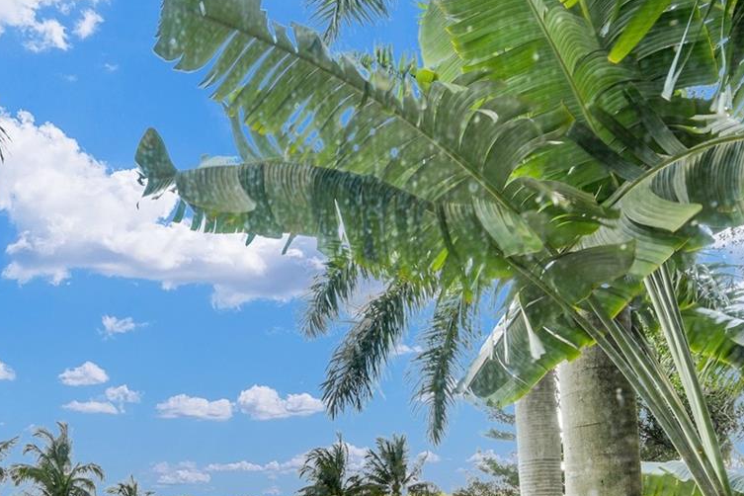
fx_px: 703
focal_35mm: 34
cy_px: 475
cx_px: 339
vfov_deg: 35.8
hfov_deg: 55.7
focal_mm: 16
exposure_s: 1/8
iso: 200
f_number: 8
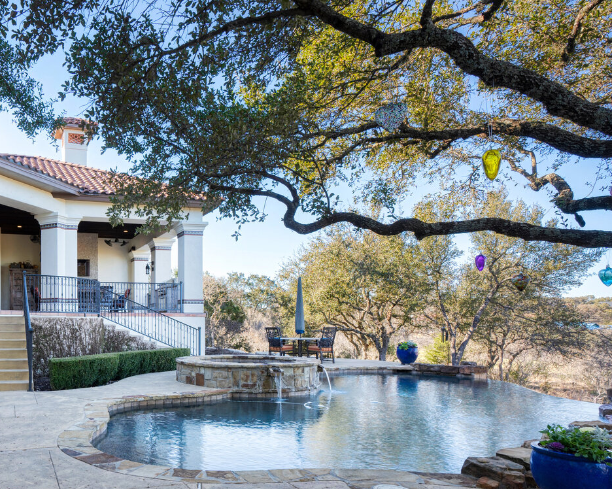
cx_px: 133
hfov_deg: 61.3
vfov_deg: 53.8
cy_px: 326
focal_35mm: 26
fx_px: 471
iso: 125
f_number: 7.1
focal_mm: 16
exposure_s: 1/13
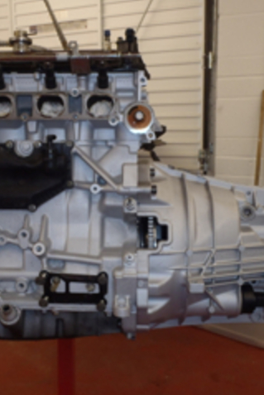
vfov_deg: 49.5
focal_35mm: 39
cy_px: 198
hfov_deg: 34.1
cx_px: 108
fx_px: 429
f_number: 3.9
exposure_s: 1/30
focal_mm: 5
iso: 100
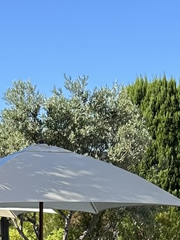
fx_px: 929
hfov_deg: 11.0
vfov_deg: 13.3
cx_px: 25
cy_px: 425
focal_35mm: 134
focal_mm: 5.7
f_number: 1.5
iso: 50
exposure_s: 1/1449
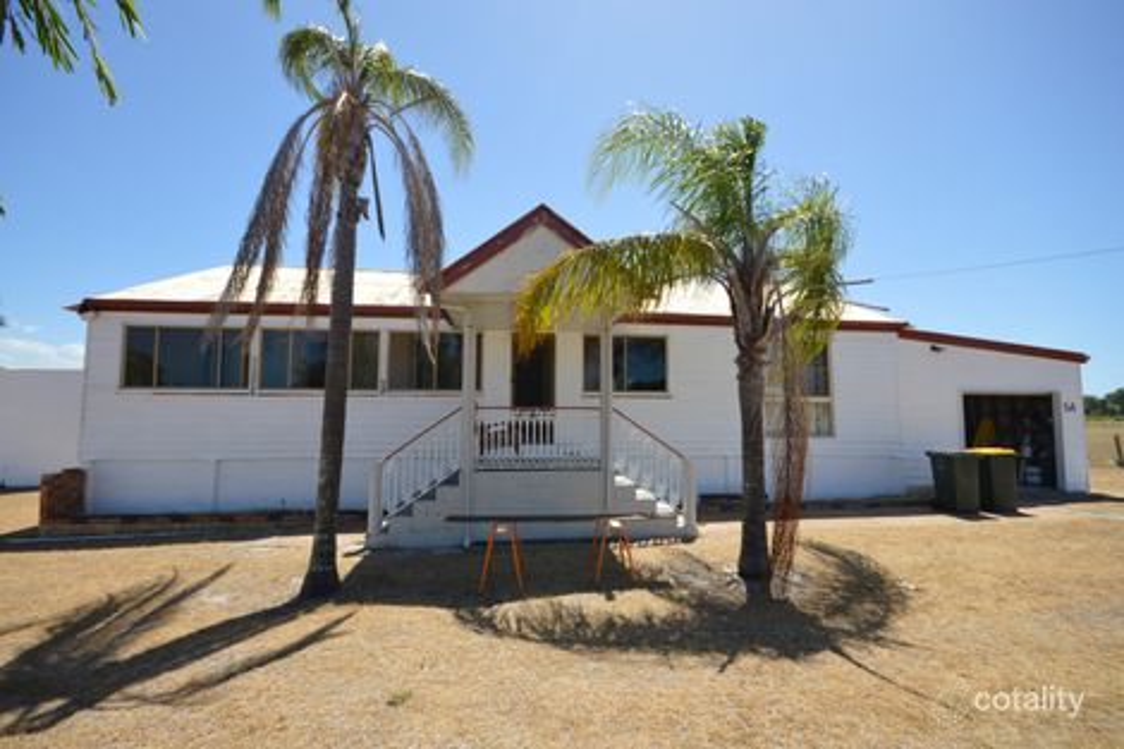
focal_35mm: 15
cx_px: 562
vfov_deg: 77.3
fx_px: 468
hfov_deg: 100.4
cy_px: 374
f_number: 7.1
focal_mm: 10
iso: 100
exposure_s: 1/200
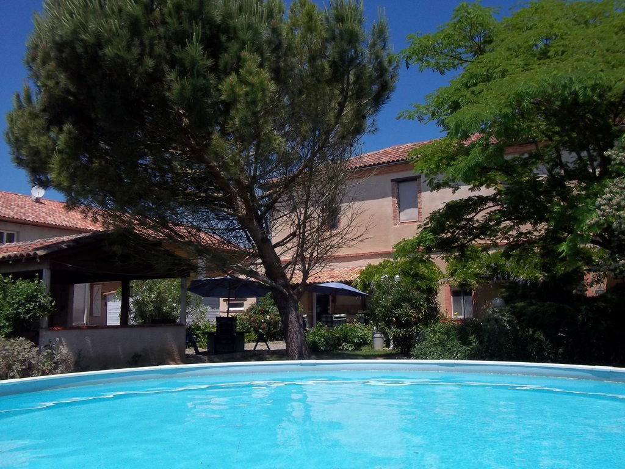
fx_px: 578
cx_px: 312
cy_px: 234
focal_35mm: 32
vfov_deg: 44.2
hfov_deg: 56.8
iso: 80
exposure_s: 1/800
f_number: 5.5
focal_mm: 5.7
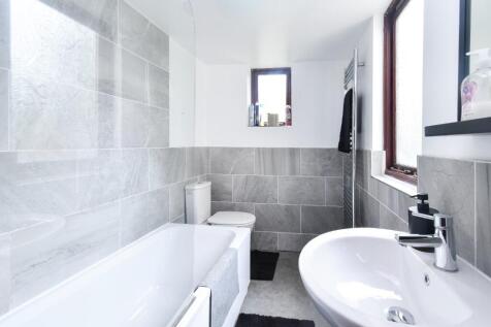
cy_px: 164
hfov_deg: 100.4
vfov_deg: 77.3
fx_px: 205
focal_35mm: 15
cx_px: 246
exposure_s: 1/4
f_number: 10
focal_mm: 10
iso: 200
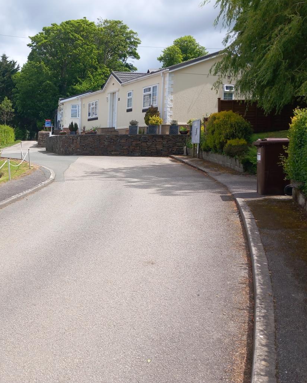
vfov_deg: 49.1
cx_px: 59
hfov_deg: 38.5
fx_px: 420
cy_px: 194
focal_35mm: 37
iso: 20
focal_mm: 4
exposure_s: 1/510
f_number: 1.8
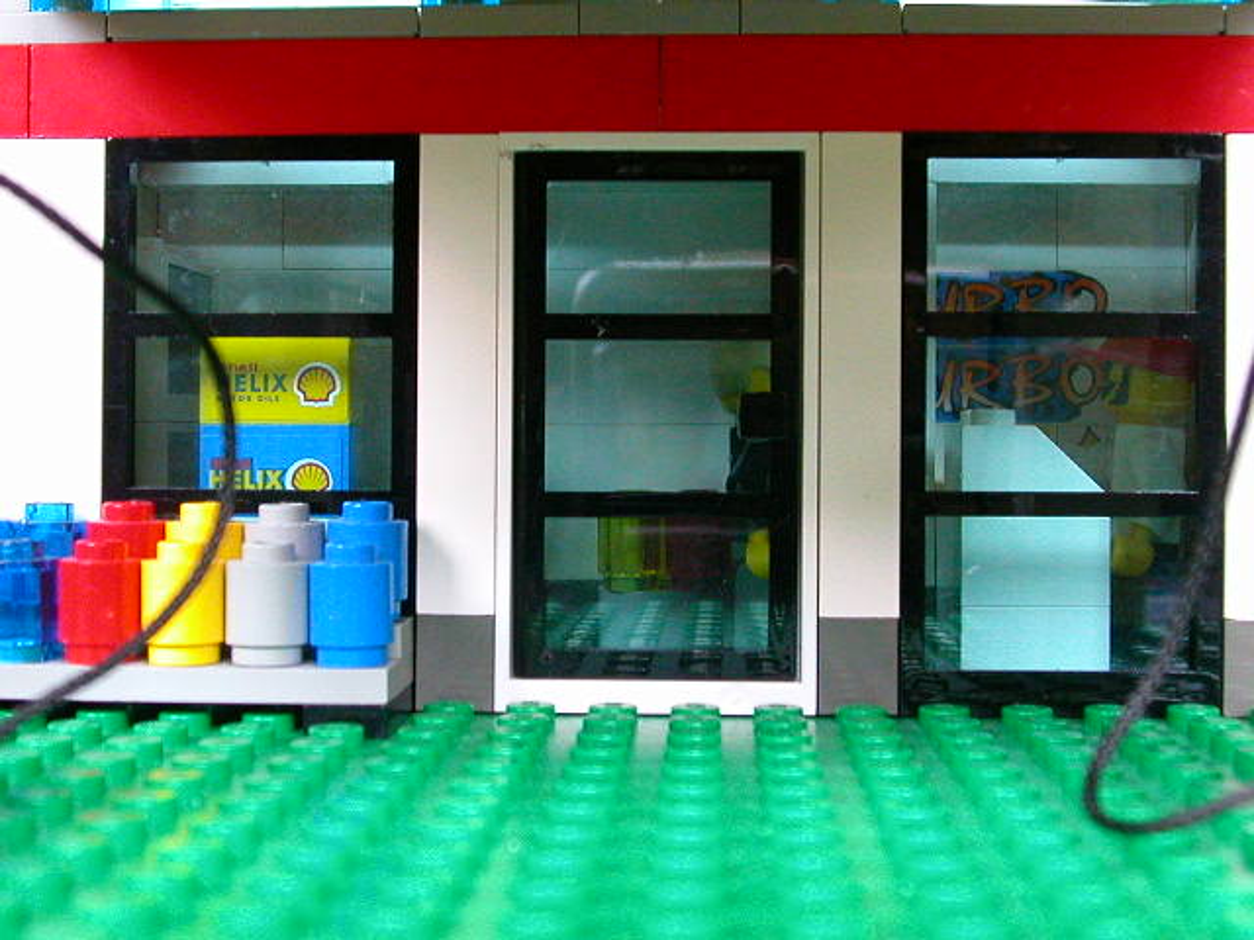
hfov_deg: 35.5
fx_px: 1956
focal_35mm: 54
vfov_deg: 27.0
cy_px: 470
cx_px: 627
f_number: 3.2
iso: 400
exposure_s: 1/4.7
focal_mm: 8.2
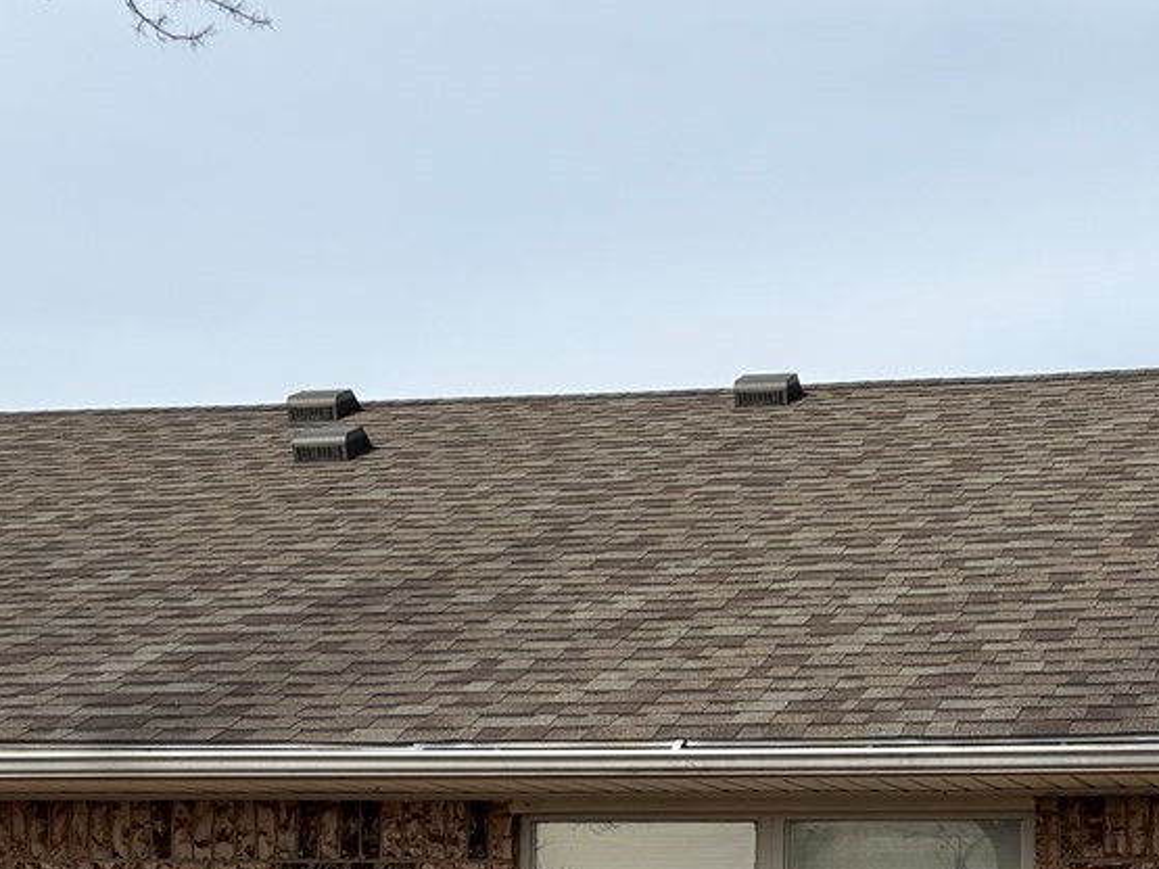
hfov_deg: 21.7
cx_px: 800
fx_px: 3013
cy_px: 884
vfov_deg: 16.1
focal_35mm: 90
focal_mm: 5.96
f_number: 1.6
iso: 50
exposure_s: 1/4329
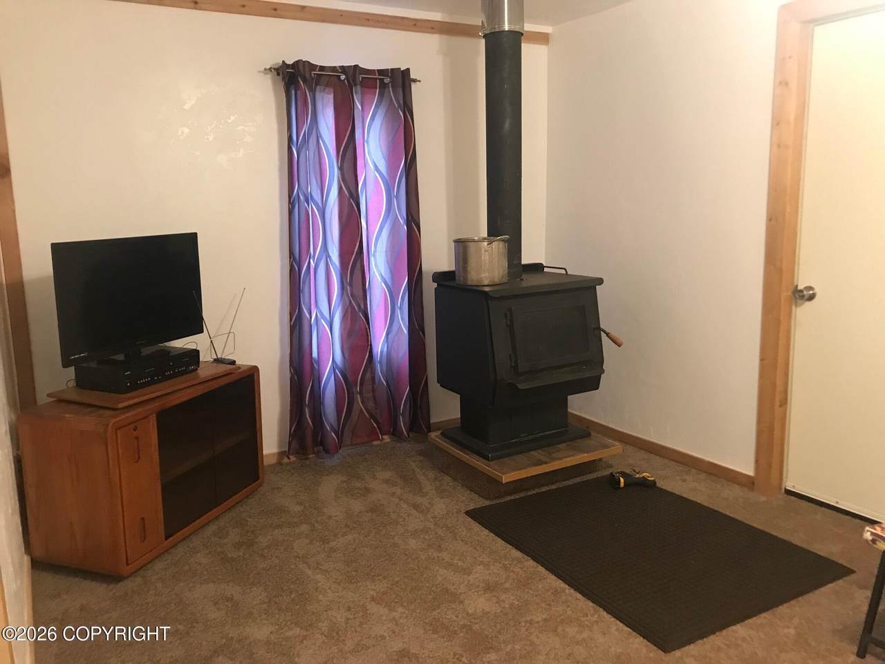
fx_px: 716
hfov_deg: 63.4
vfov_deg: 49.7
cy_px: 332
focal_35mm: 28
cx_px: 442
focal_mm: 3.99
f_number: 1.8
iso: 100
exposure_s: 1/13
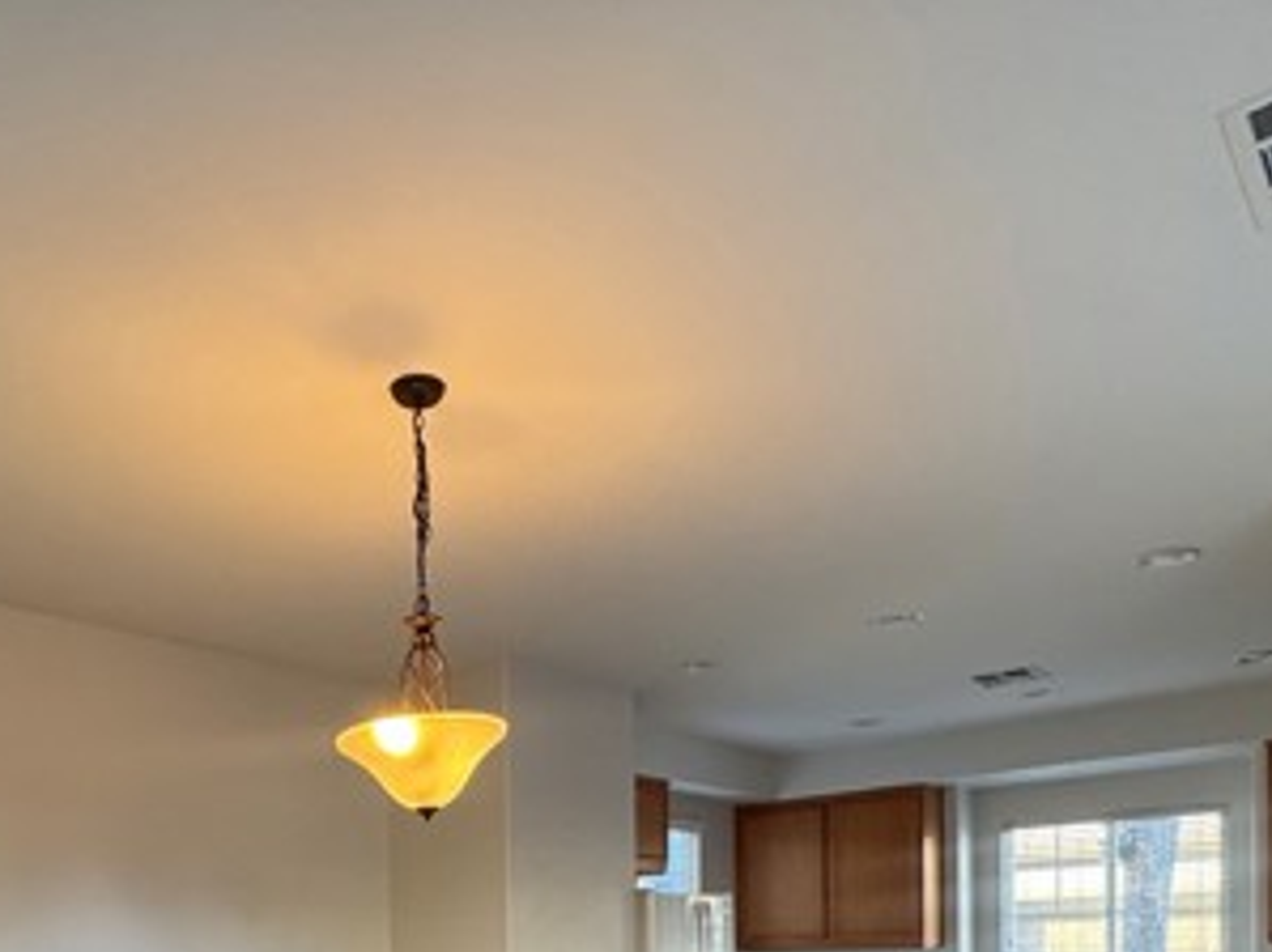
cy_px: 973
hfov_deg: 58.5
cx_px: 417
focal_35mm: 30
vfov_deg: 40.4
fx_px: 1102
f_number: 2.2
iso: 250
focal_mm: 2.22
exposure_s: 1/120
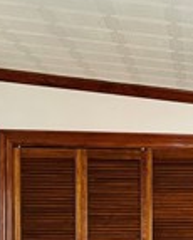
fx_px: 776
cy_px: 230
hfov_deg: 13.2
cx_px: 312
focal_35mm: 109
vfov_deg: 17.3
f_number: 1.6
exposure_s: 1/60
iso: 160
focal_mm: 5.1
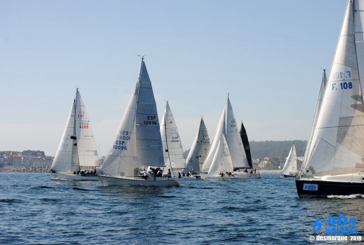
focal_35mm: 82
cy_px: 122
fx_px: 836
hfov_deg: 24.6
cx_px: 182
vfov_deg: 16.6
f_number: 8
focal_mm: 55
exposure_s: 1/250
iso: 100
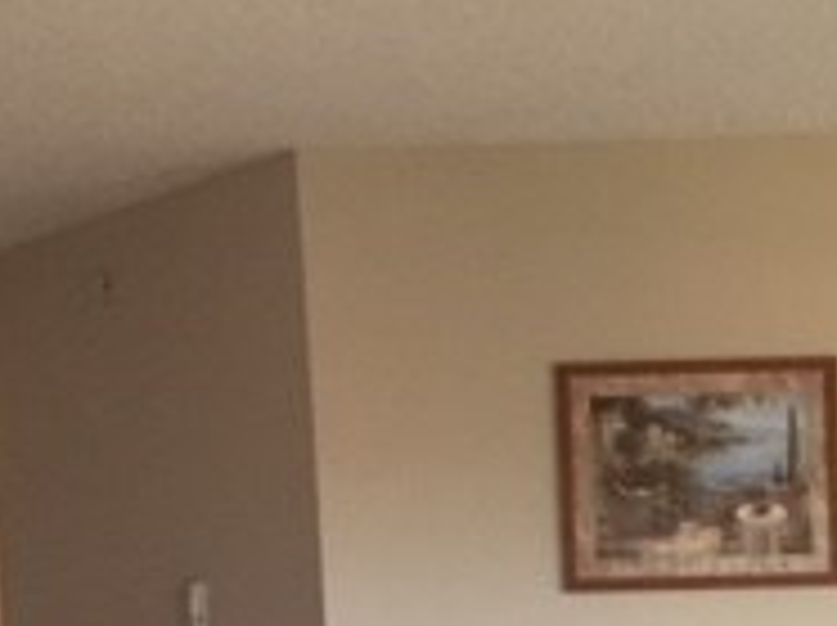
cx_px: 1148
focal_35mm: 100
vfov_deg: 14.3
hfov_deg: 18.1
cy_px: 752
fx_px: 2415
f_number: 2.2
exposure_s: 1/30
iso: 50
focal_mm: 4.15
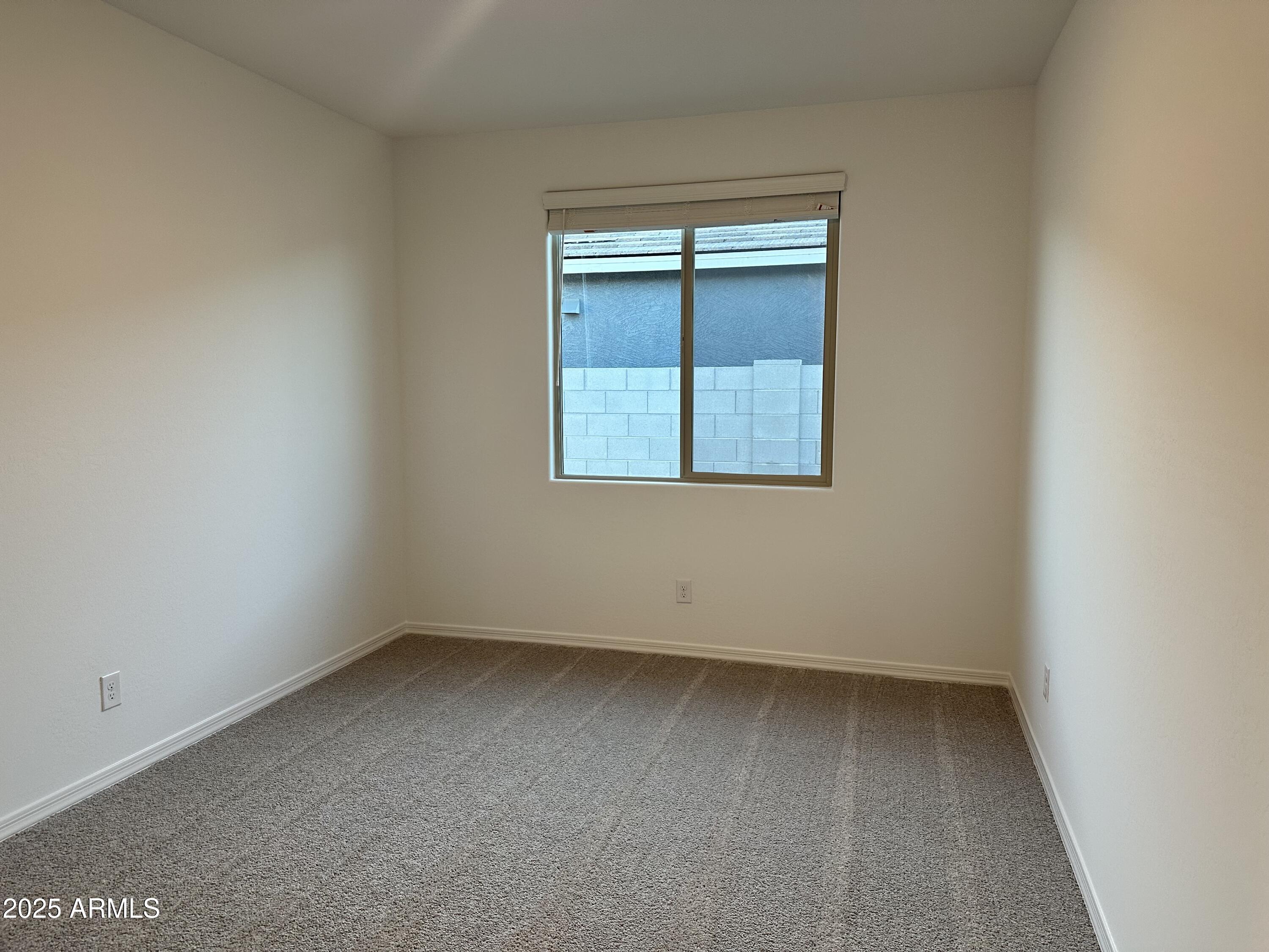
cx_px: 634
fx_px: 880
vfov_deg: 56.8
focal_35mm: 24
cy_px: 476
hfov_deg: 71.6
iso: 160
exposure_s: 1/120
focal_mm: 6.86
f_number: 1.78
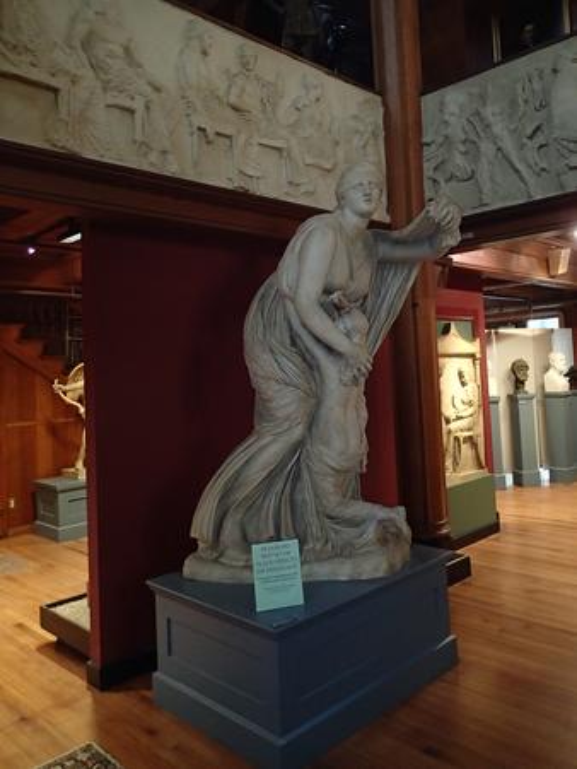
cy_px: 384
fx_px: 555
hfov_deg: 54.9
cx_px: 288
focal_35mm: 25
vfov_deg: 69.4
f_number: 2
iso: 500
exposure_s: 1/30
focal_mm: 4.5
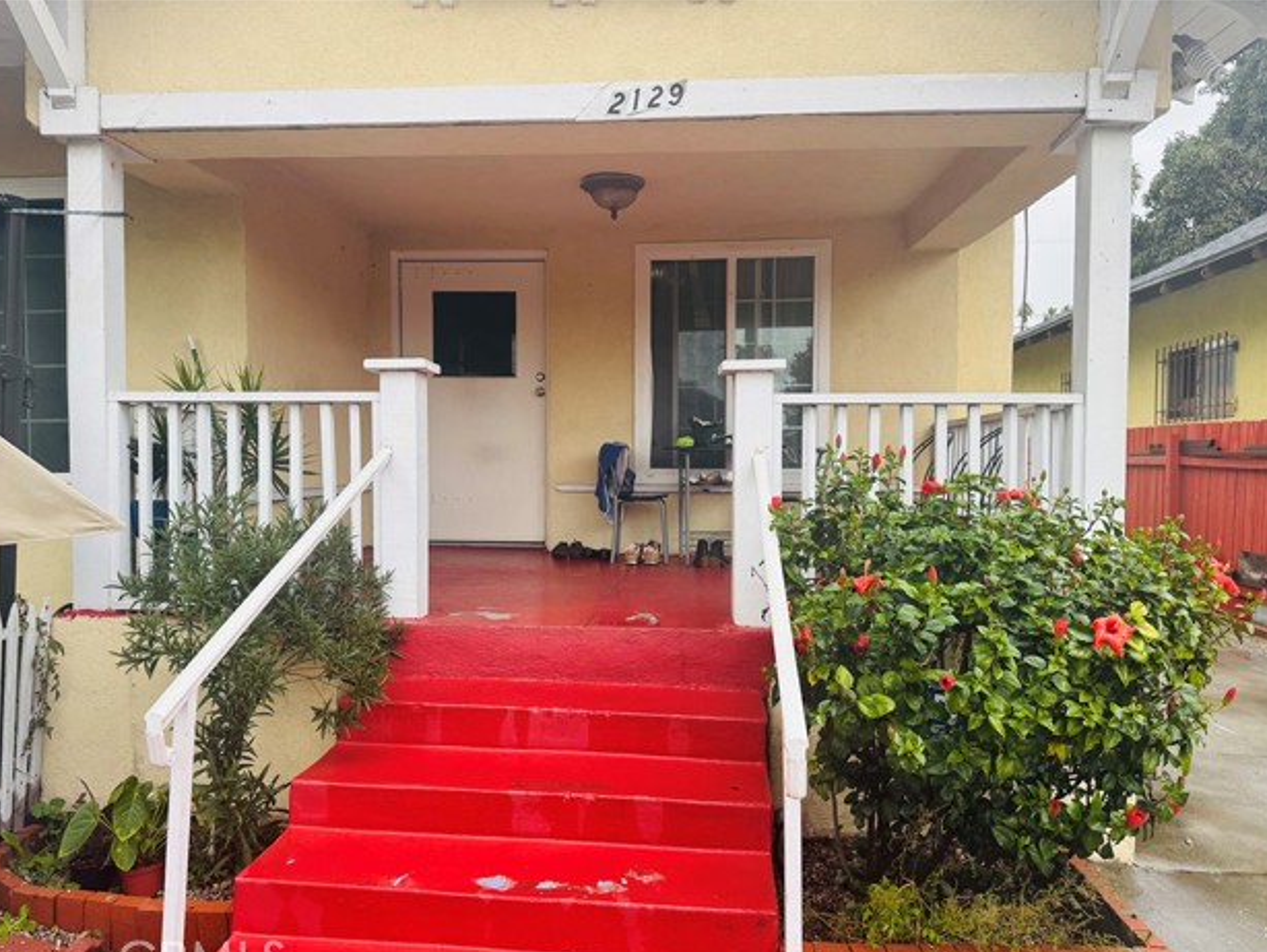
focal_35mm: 25
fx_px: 915
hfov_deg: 69.4
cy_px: 494
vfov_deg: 54.9
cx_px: 627
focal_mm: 6.76
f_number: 1.78
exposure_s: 1/121
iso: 160
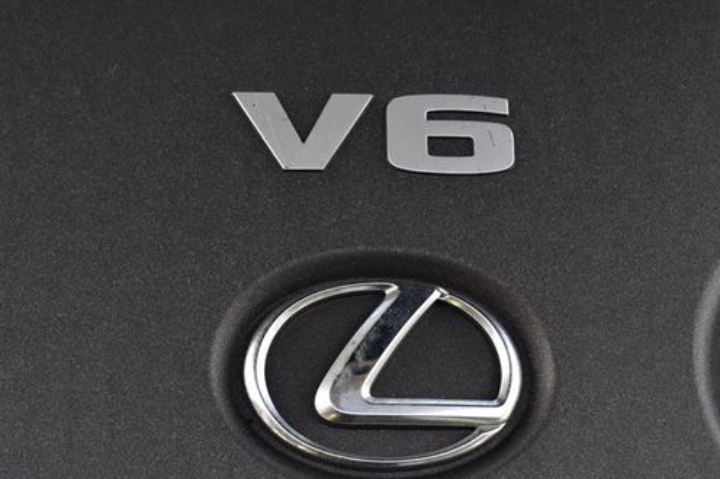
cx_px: 331
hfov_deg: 22.9
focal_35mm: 89
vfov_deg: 15.3
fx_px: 1779
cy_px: 213
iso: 400
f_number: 7.1
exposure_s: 1/25
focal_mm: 46
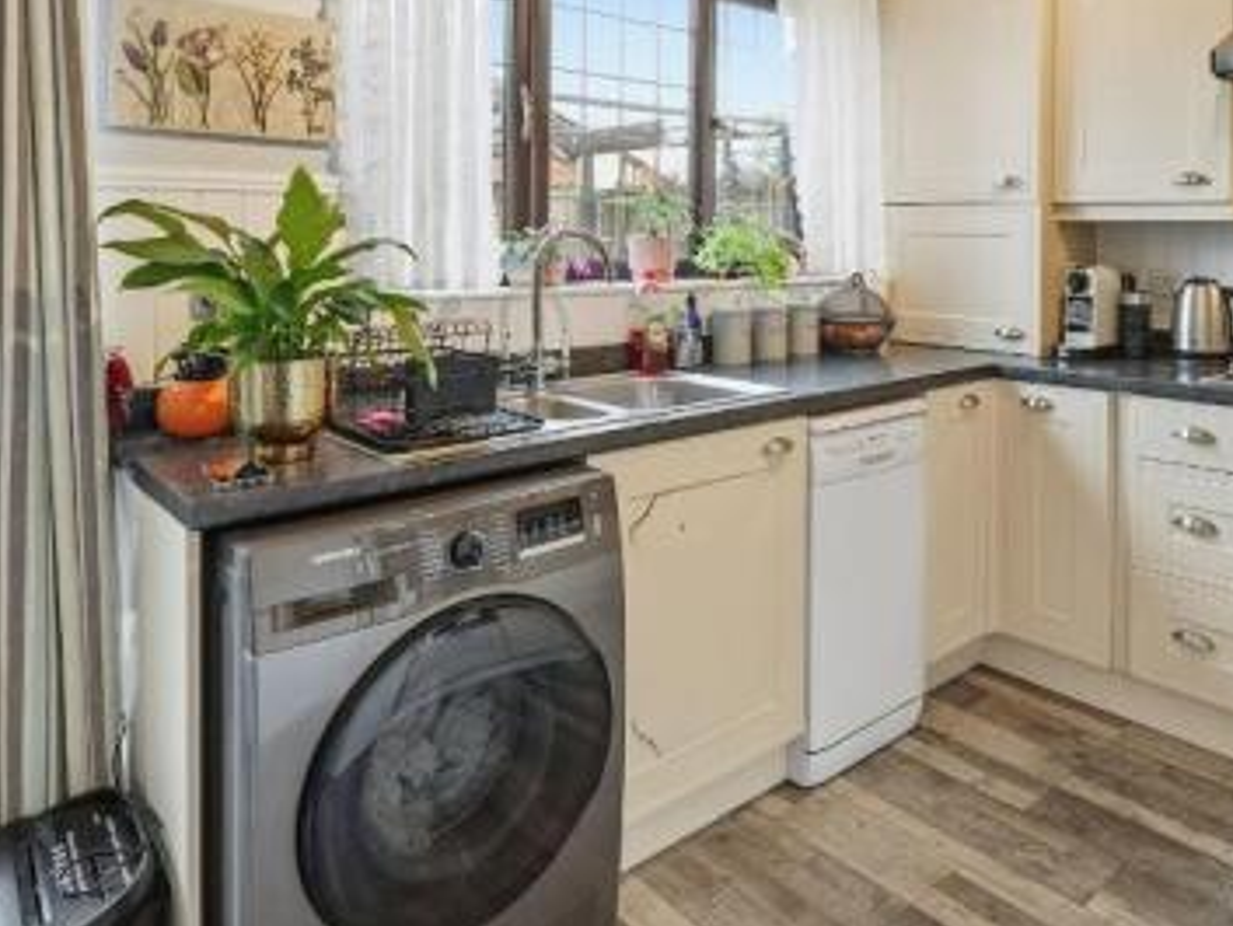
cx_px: 739
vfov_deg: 52.9
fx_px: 891
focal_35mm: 25
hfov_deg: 68.7
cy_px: 250
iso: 400
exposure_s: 1/40
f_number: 11
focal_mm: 14
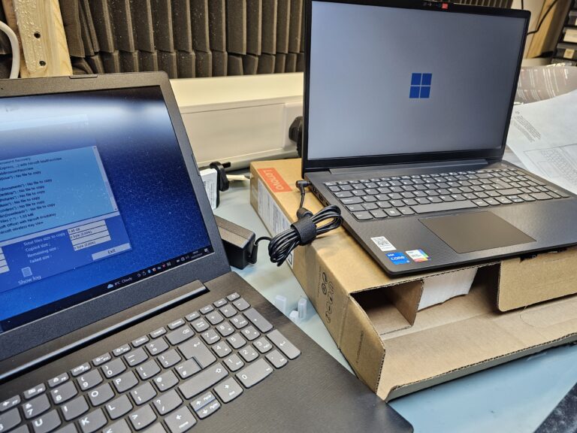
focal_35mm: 23
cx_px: 288
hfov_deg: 73.9
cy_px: 216
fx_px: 383
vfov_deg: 58.9
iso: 125
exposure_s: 1/100
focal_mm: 6.3
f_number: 1.7
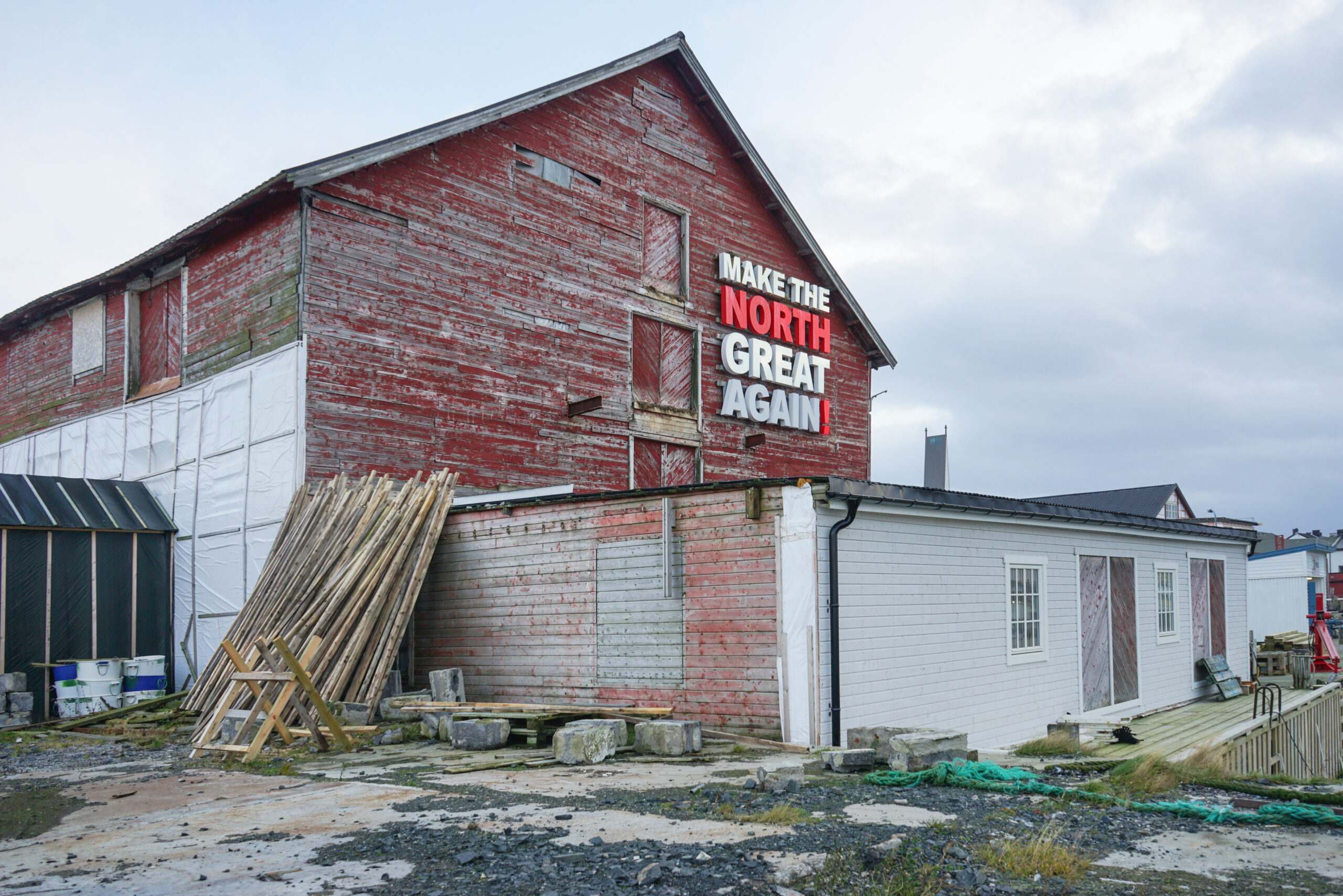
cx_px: 672
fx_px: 1045
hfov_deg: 65.5
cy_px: 448
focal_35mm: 28
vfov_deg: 46.4
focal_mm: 28
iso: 200
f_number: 8
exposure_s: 1/60
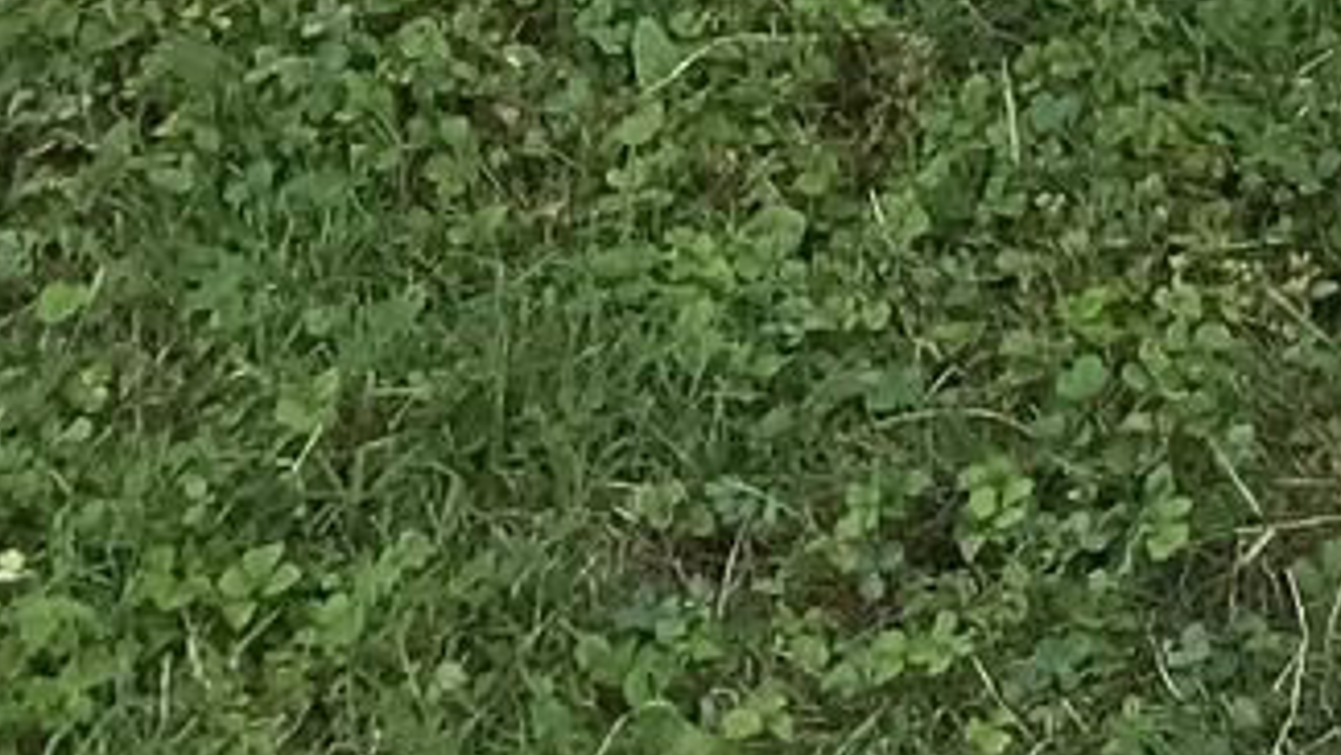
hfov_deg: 10.2
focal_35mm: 192
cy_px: -1902
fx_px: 6829
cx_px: 2884
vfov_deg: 5.7
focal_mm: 3.99
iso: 20
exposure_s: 1/912
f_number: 1.8
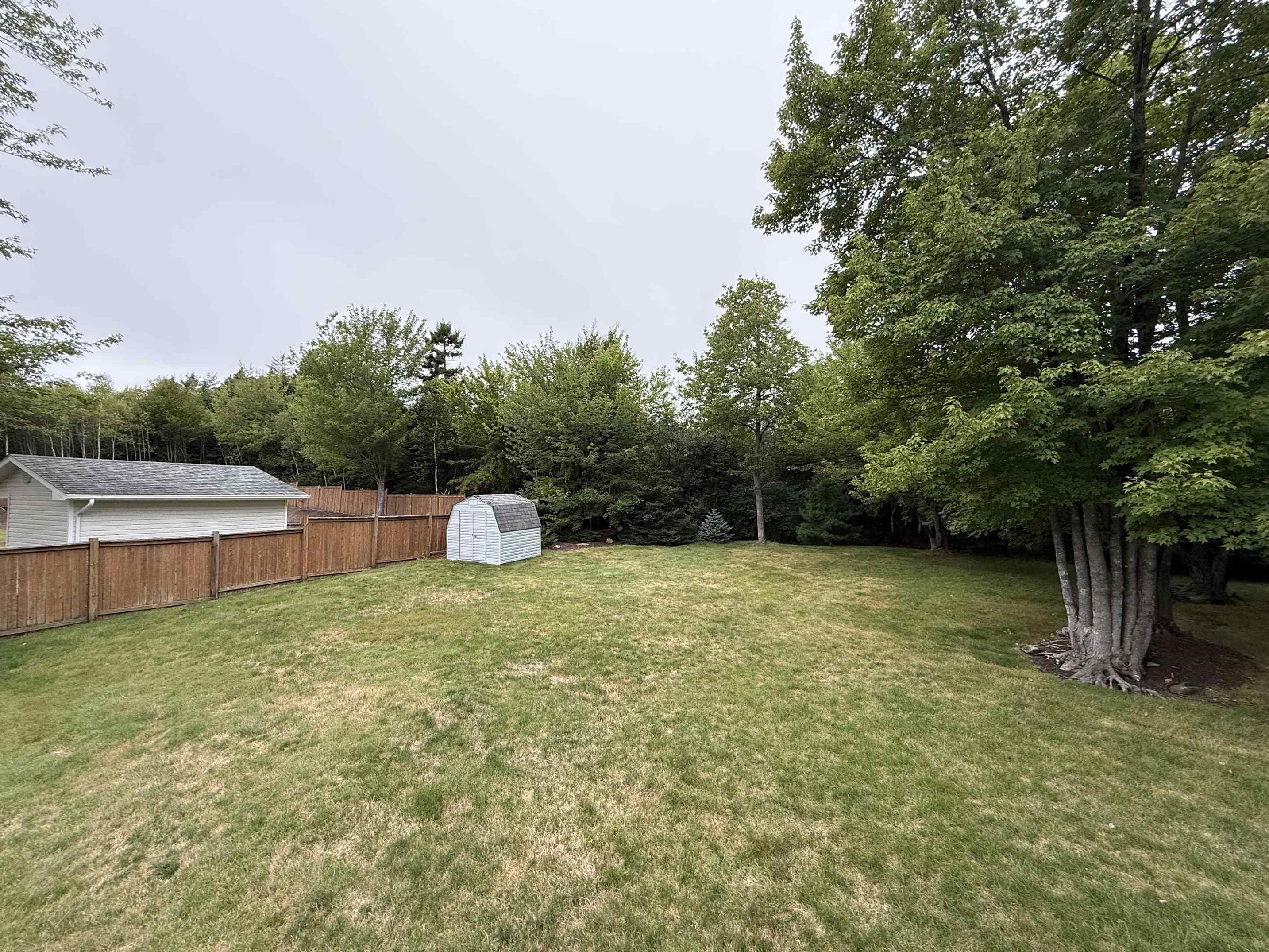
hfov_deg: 98.2
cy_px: 477
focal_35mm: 15
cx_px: 643
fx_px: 550
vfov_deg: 81.7
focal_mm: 2.22
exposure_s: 1/328
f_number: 2.2
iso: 64
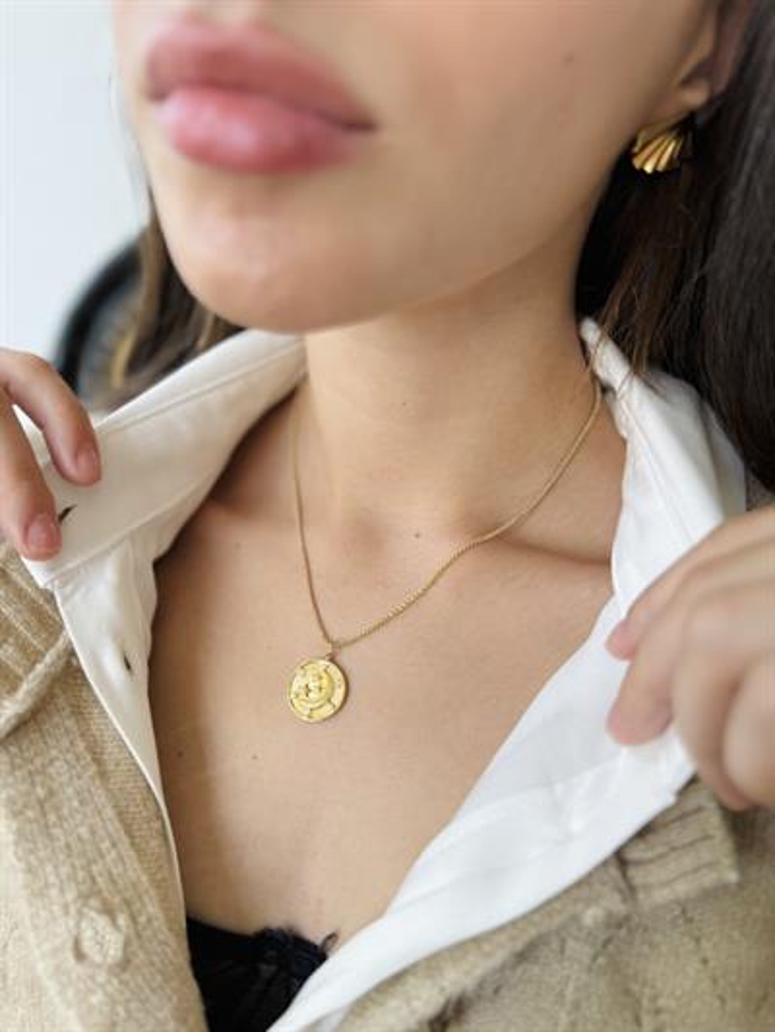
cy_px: 516
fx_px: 716
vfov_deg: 71.6
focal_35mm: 24
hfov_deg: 56.8
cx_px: 388
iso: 64
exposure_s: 1/181
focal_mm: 6.76
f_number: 1.78
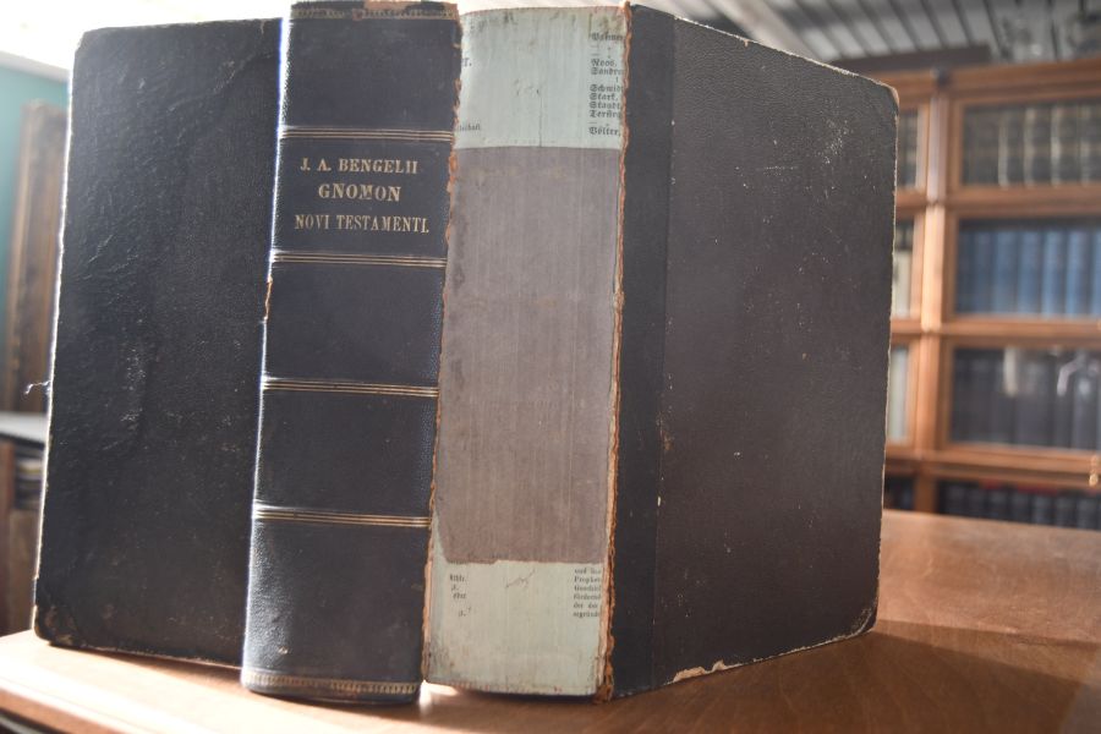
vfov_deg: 43.6
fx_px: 917
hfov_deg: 61.9
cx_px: 550
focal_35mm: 30
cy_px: 367
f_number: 3.5
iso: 500
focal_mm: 20
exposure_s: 1/250
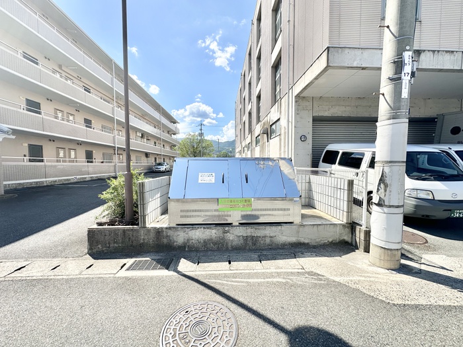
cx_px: 232
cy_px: 174
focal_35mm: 14
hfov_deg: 102.1
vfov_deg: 85.7
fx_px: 187
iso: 50
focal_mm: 2.22
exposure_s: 1/1984
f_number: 2.2
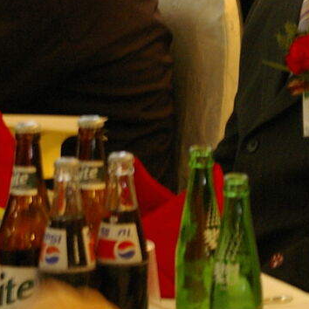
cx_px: 304
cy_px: -49
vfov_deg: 5.5
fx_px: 3181
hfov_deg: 5.5
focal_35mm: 315
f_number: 5.6
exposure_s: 1/15
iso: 800
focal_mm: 55
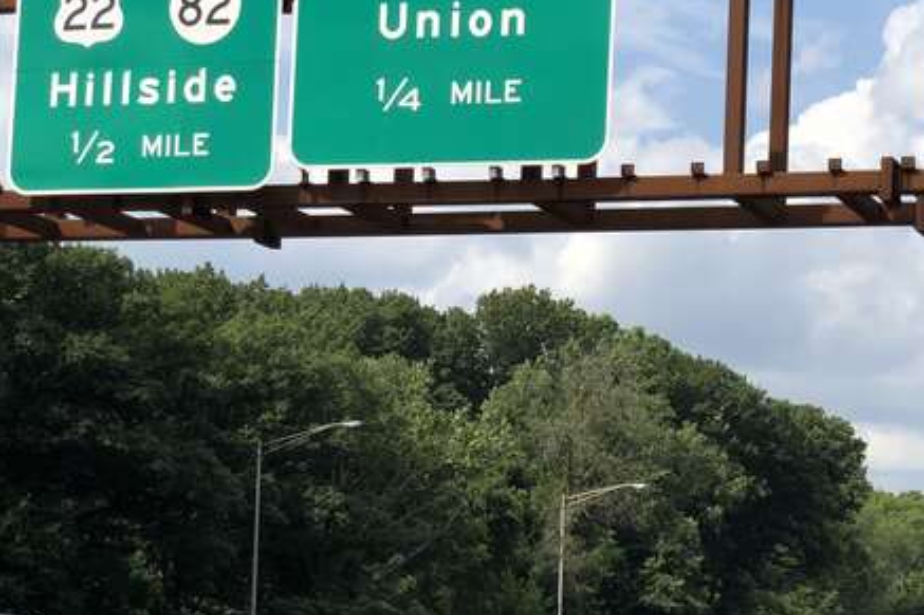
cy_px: 448
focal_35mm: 99
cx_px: 772
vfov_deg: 13.8
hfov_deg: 20.3
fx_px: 2540
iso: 16
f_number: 2.4
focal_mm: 6
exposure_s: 1/1245
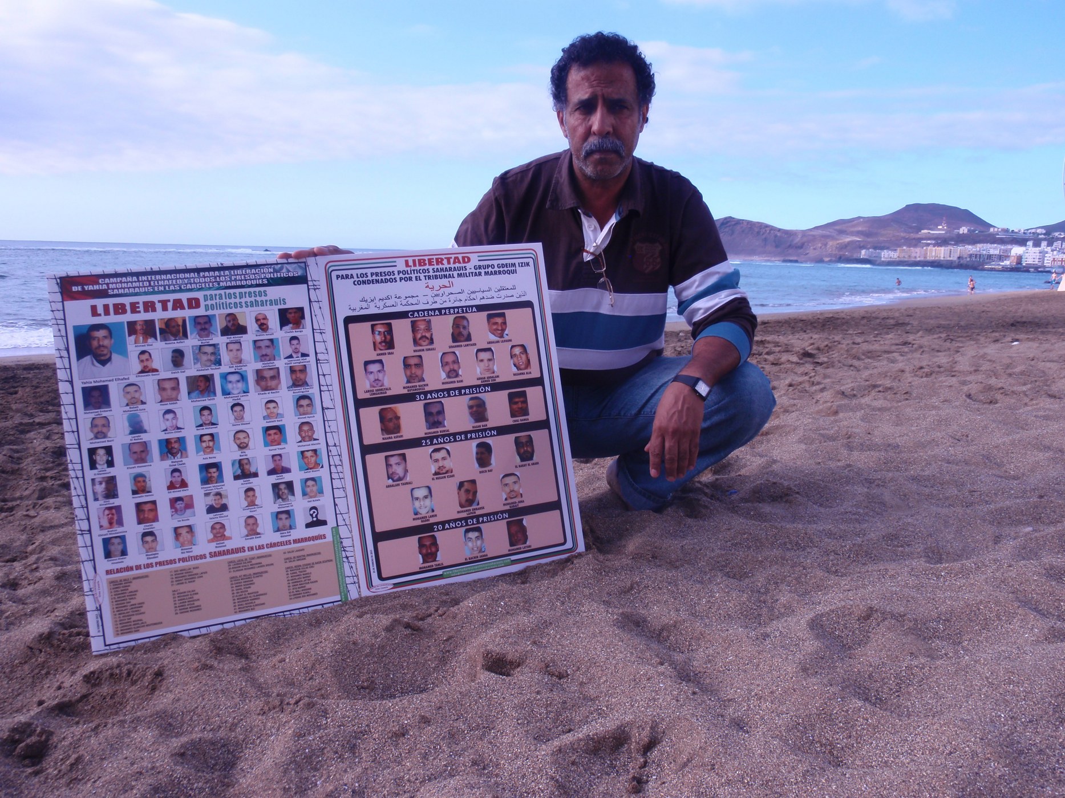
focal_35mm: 28
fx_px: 861
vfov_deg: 49.7
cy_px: 399
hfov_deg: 63.4
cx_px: 532
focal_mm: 5
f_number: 8
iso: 64
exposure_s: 1/60
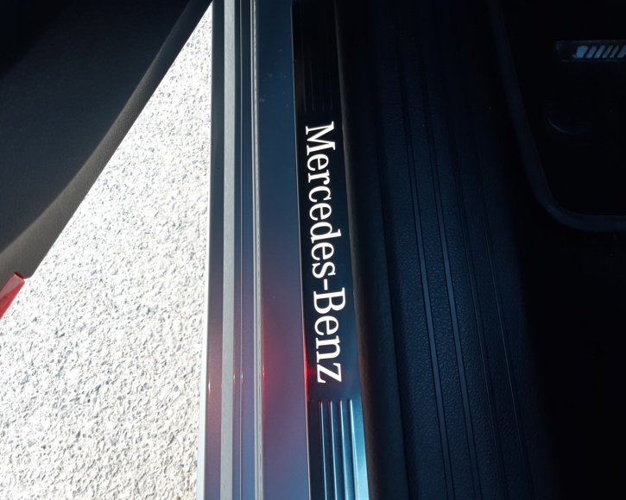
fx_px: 519
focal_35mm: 28
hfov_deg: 62.2
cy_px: 254
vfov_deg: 51.5
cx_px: 325
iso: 40
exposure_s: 1/50
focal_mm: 3.92
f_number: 1.7
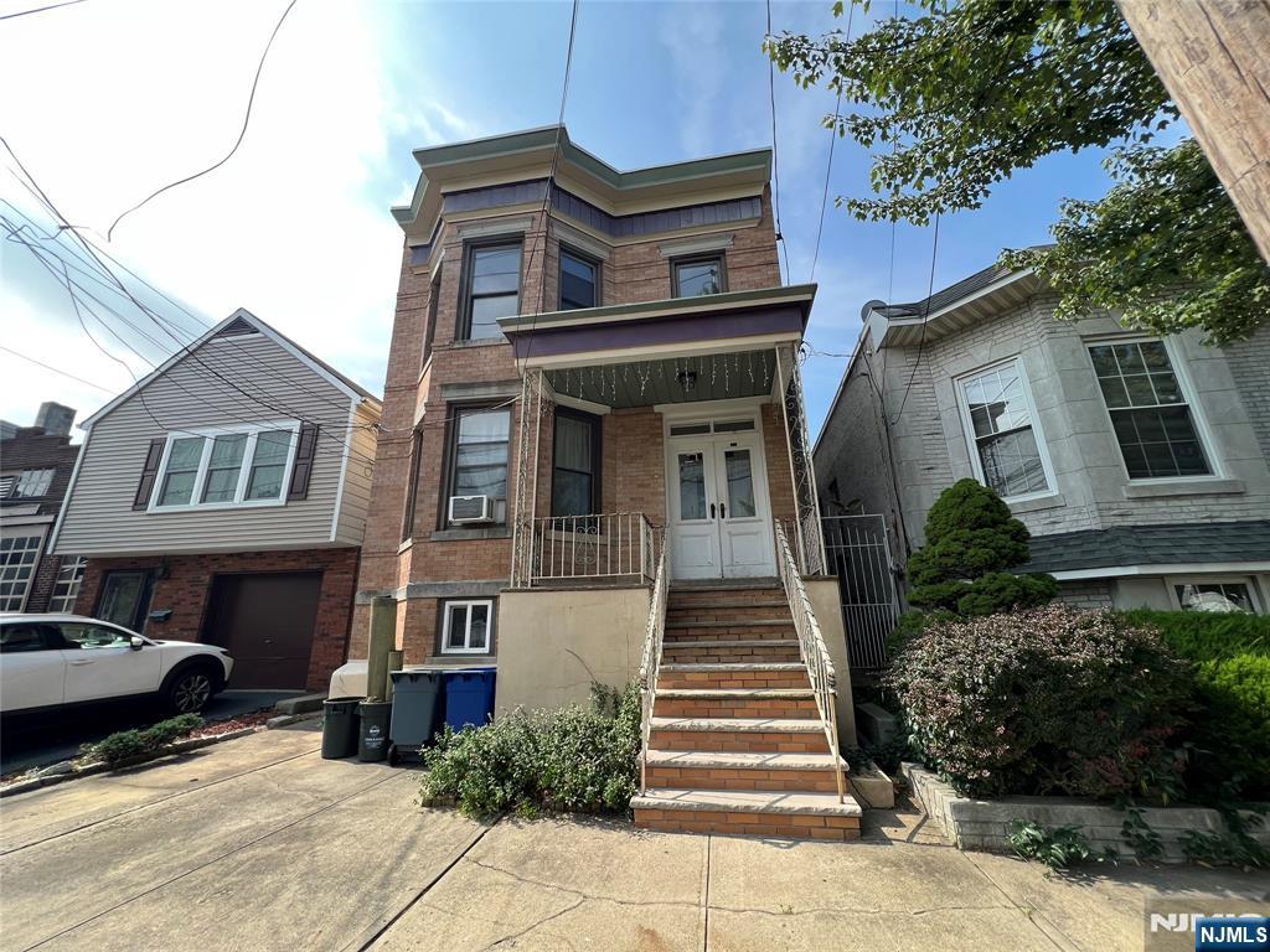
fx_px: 477
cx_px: 635
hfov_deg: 106.2
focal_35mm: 13
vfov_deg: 89.9
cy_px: 476
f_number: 1.8
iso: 32
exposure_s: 1/723
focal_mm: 1.57
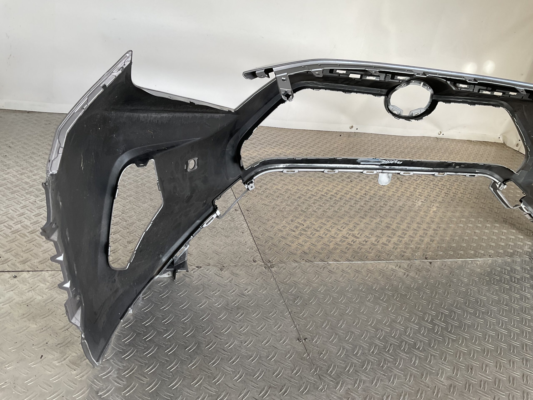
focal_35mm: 29
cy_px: 200
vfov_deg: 48.2
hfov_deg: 61.7
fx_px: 447
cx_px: 266
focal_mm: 3
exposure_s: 1/100
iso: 32
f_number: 1.8
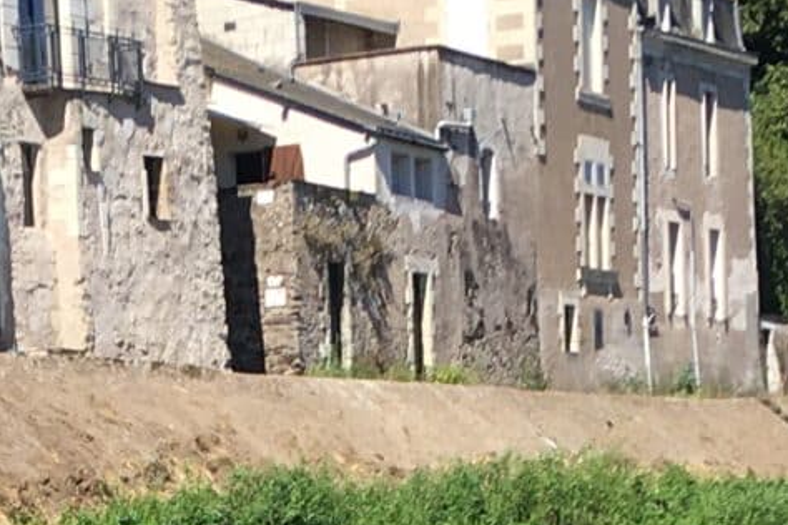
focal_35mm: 163
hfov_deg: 12.6
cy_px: 1261
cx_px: 211
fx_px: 3568
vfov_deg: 7.8
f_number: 2.2
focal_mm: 4.15
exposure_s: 1/1261
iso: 25
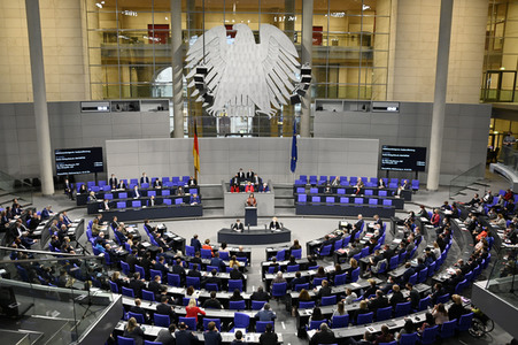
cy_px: 172
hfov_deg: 58.8
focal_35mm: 32
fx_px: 460
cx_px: 259
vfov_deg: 41.1
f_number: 4.5
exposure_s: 1/125
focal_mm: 32
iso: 3200
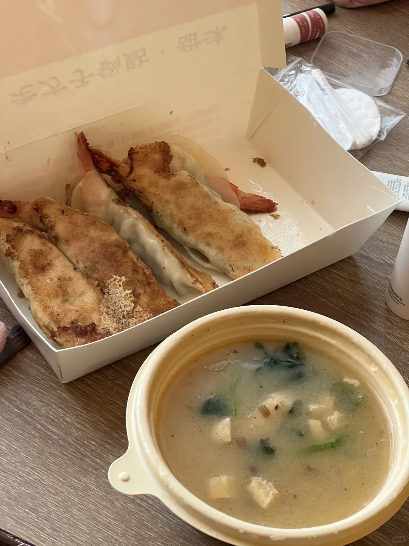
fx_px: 1213
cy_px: 273
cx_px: 204
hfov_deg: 19.1
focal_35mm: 77
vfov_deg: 25.3
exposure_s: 1/60
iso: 320
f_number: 2.8
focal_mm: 9
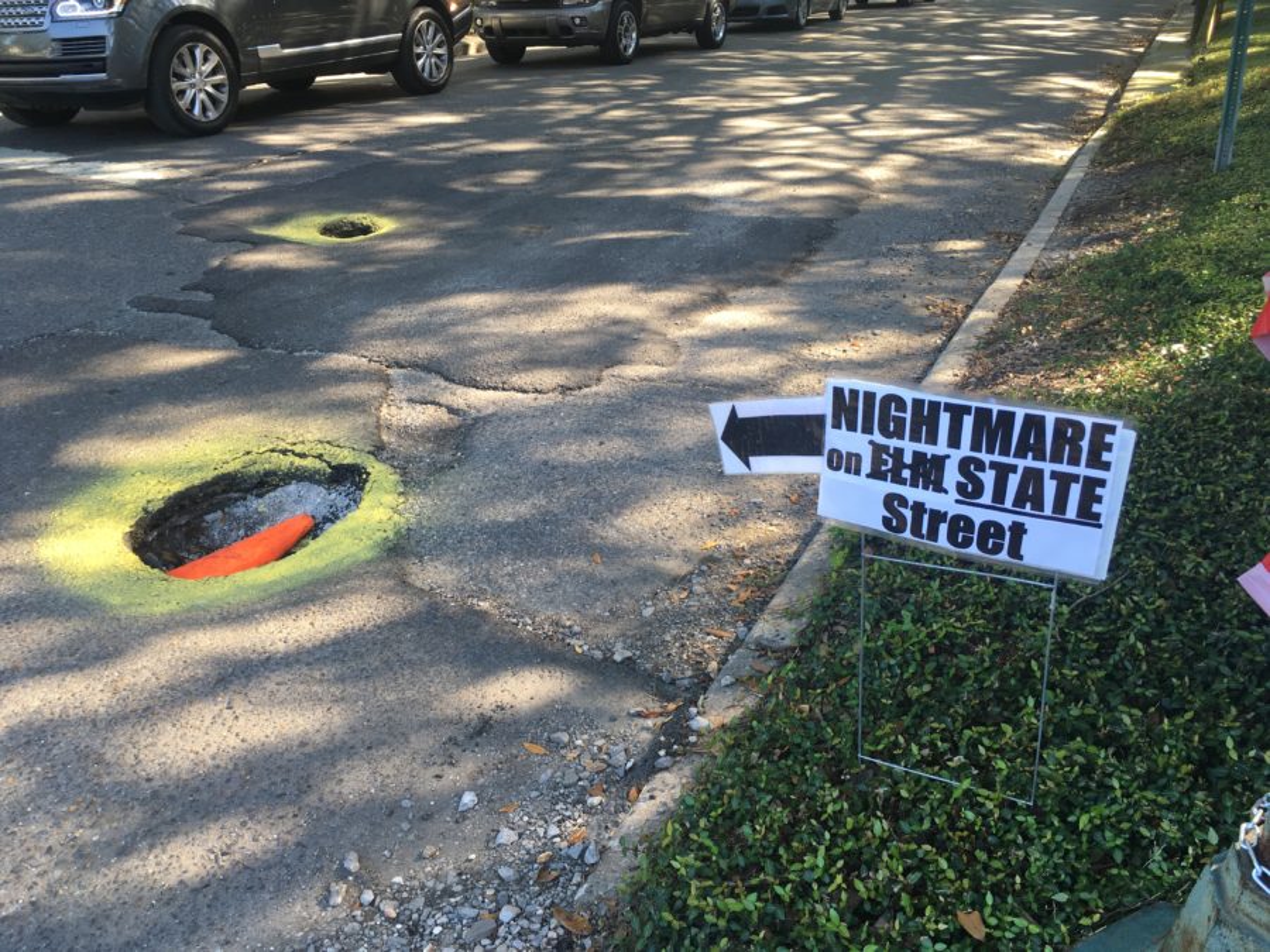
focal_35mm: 29
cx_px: 635
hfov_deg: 61.7
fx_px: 1064
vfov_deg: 48.2
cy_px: 476
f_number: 2.2
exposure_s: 1/120
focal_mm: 4.15
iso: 25
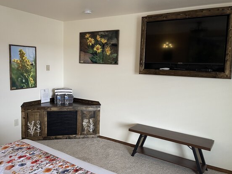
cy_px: 82
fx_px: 194
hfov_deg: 61.6
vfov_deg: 48.2
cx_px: 108
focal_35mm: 29
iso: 100
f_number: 1.6
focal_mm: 5.1
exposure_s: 1/60
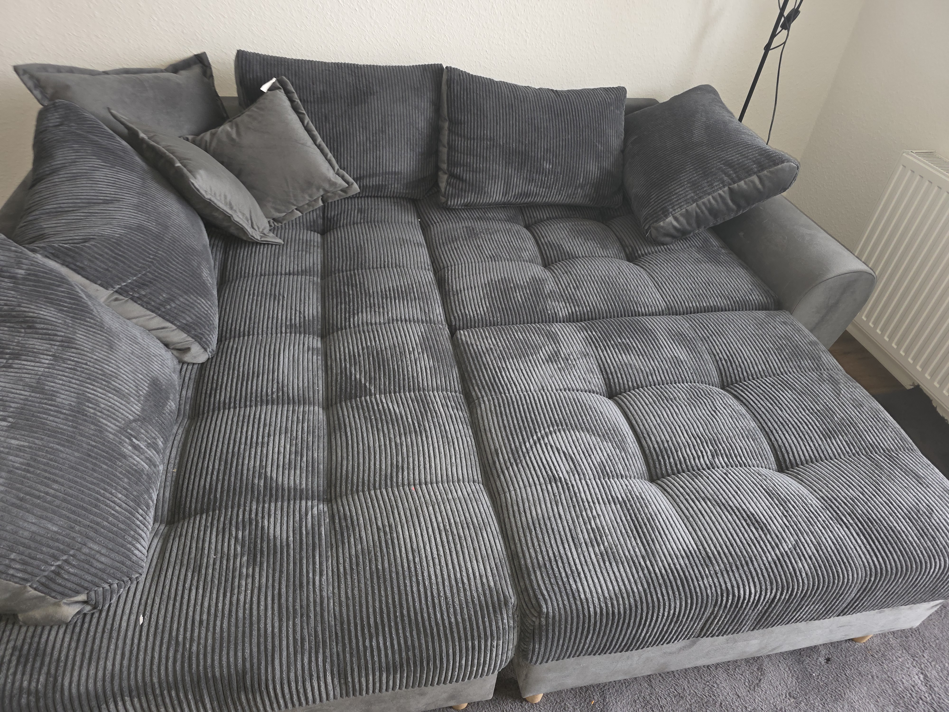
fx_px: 631
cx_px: 474
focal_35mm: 23
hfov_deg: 73.9
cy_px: 356
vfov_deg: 58.9
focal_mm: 6.3
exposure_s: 1/20
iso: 160
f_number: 1.7
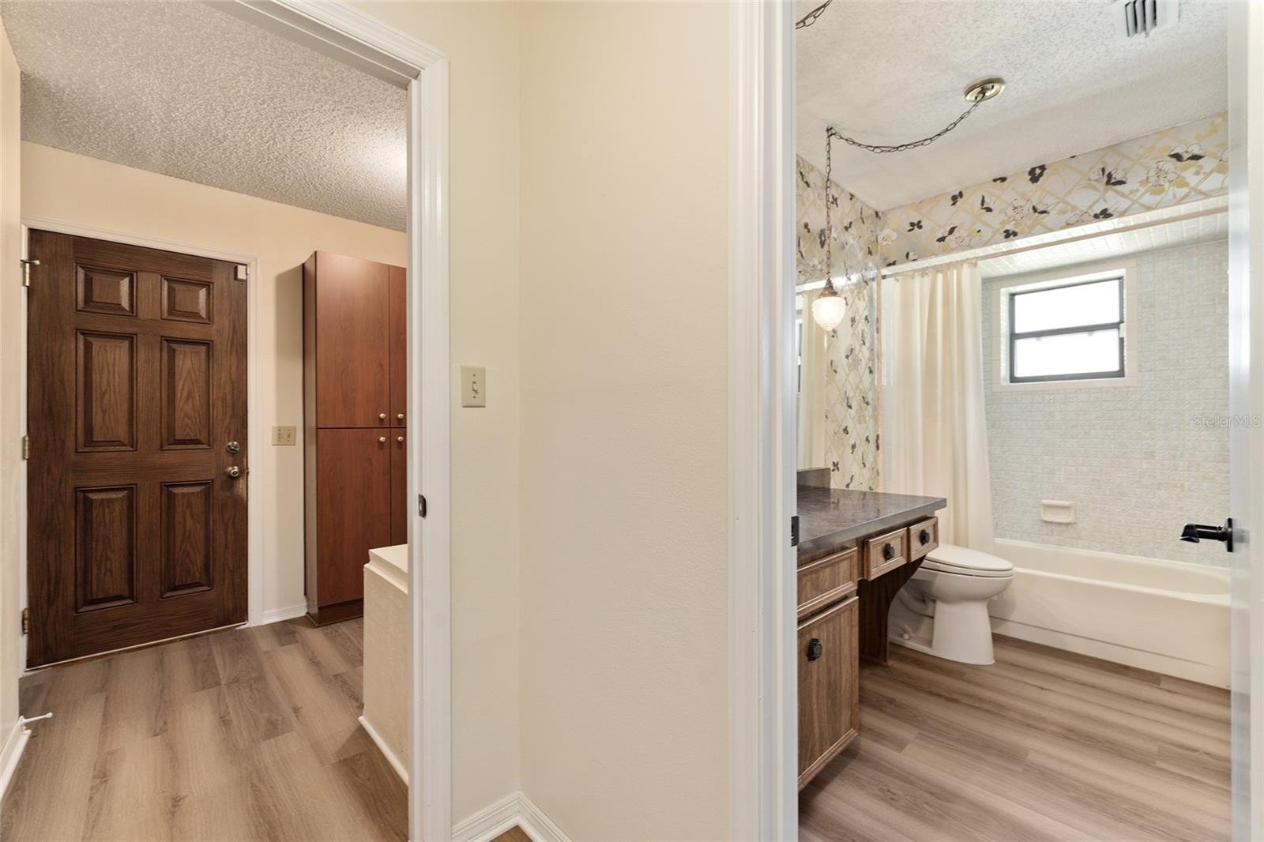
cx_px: 632
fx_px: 527
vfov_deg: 77.3
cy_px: 421
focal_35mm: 15
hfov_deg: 100.4
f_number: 7.1
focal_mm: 15
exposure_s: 1
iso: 320
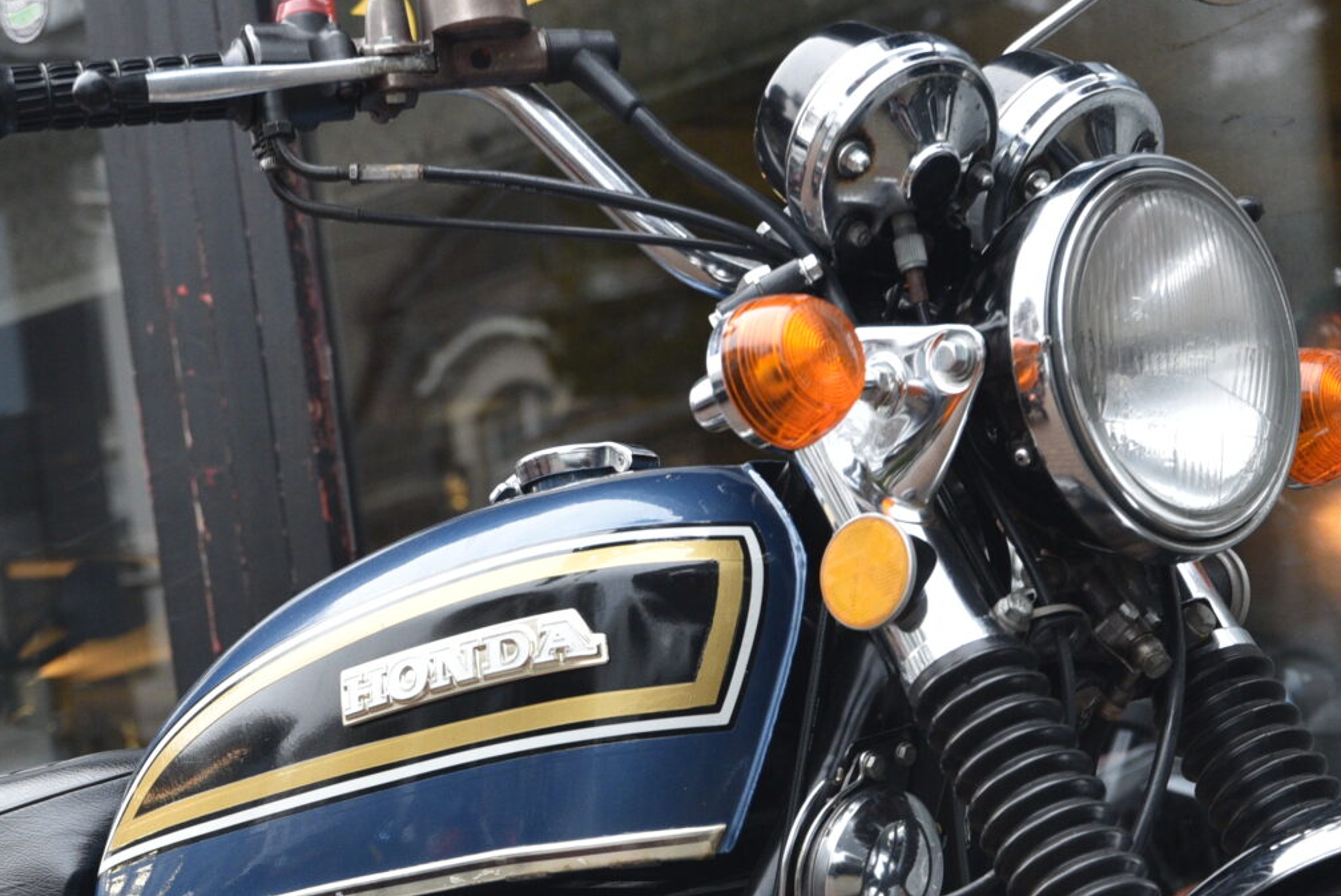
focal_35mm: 132
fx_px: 4919
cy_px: 1023
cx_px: 580
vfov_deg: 10.3
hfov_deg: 15.5
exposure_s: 1/100
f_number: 5
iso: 1000
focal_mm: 52
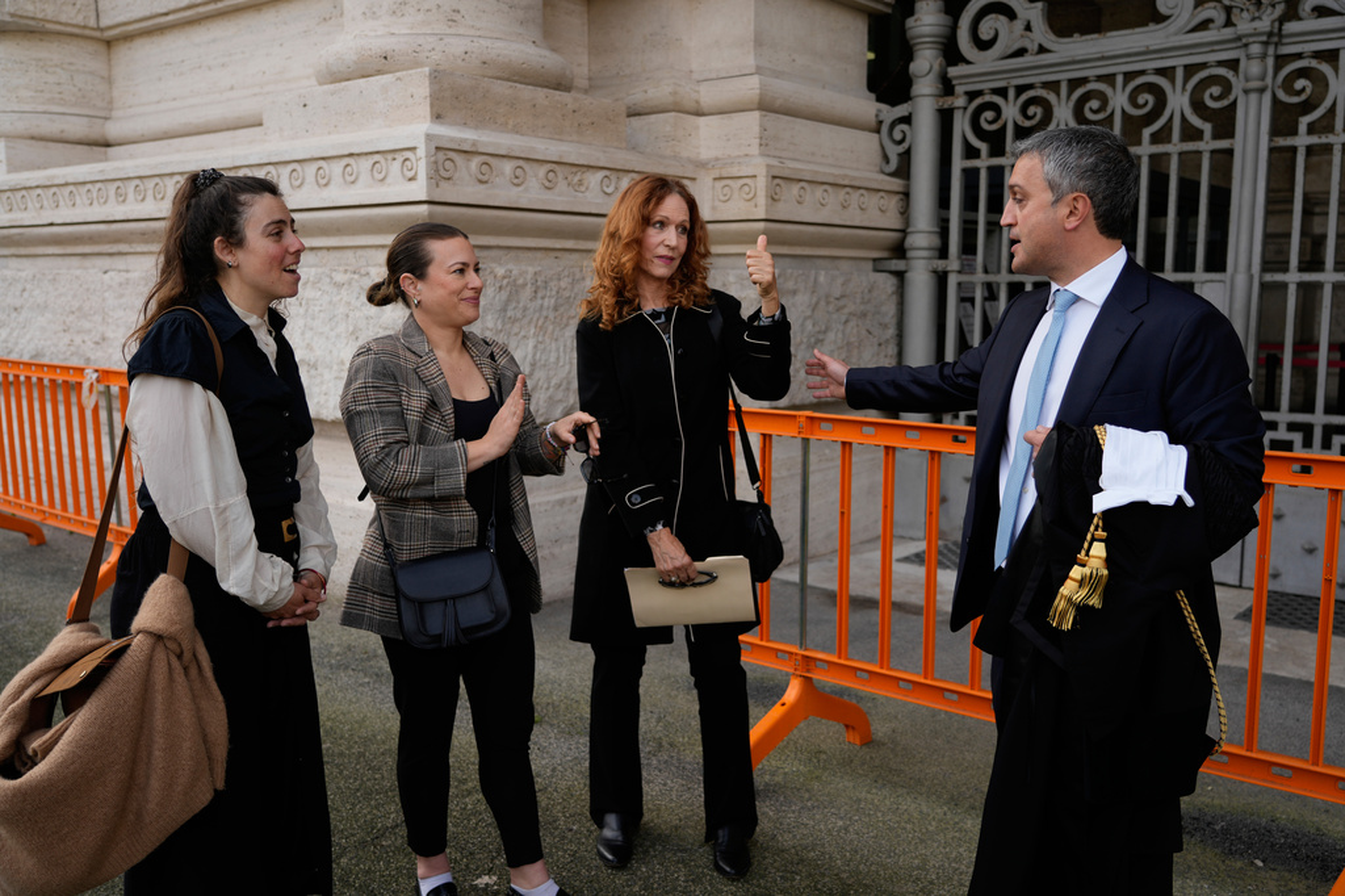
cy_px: 448
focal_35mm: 31
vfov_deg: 42.3
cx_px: 672
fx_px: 1158
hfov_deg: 60.3
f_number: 4
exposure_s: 1/500
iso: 100
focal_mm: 31
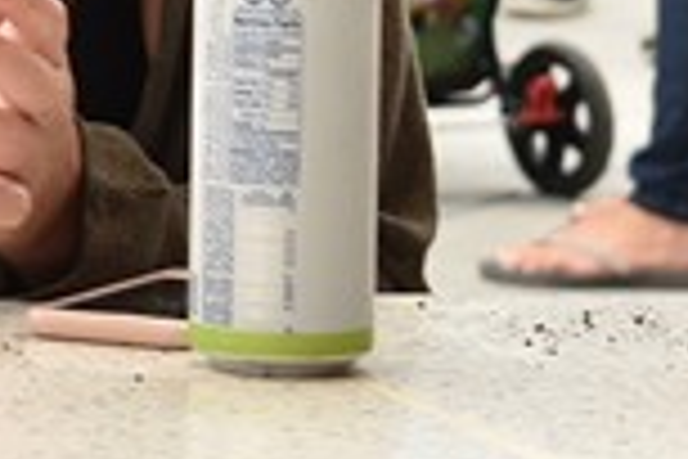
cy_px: -461
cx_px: -1079
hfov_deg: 3.8
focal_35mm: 539
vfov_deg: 2.5
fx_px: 10305
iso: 400
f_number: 6.3
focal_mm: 55
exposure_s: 1/160
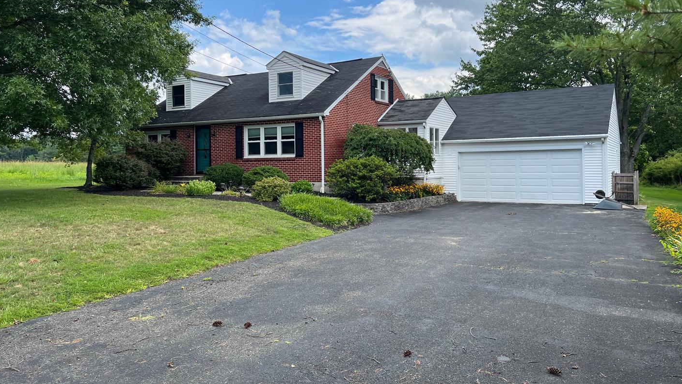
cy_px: 158
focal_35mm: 29
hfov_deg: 66.1
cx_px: 345
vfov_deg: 40.0
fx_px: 524
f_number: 1.5
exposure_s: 1/1808
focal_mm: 5.7
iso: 50
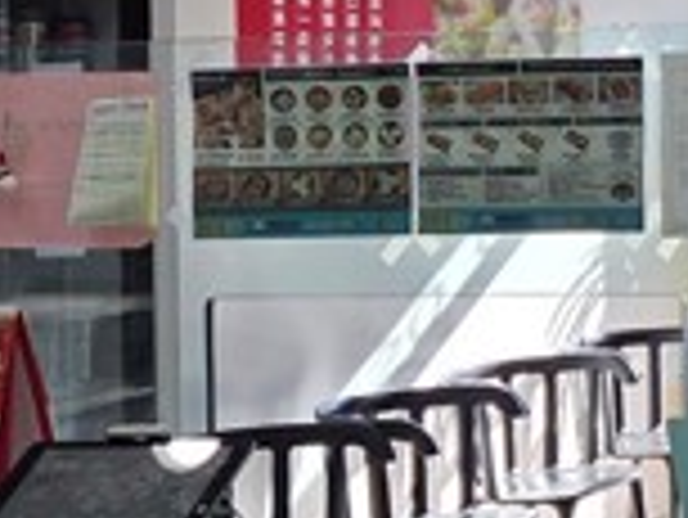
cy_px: 95
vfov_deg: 15.3
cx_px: 1214
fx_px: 1910
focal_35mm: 96
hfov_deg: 17.0
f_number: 1.8
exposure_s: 1/124
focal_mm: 5.4
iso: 25
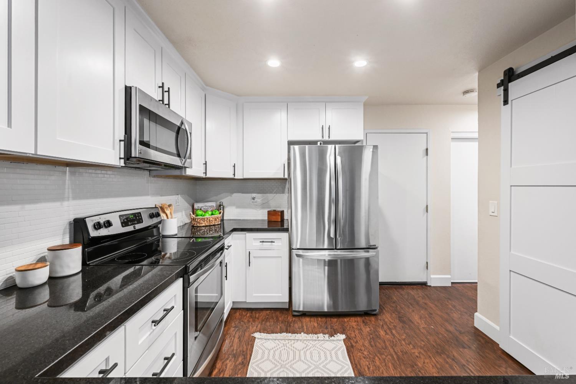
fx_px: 240
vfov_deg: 77.3
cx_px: 288
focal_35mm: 15
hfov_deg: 100.4
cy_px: 192
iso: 1600
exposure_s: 1/5
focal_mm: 15
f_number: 9
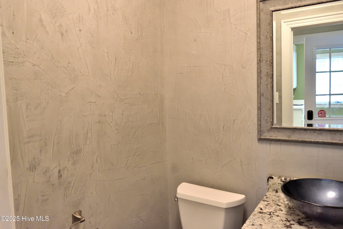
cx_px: 172
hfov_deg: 61.9
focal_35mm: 30
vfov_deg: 43.6
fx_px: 286
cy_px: 114
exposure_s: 1/60
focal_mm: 20
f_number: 5.6
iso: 2800
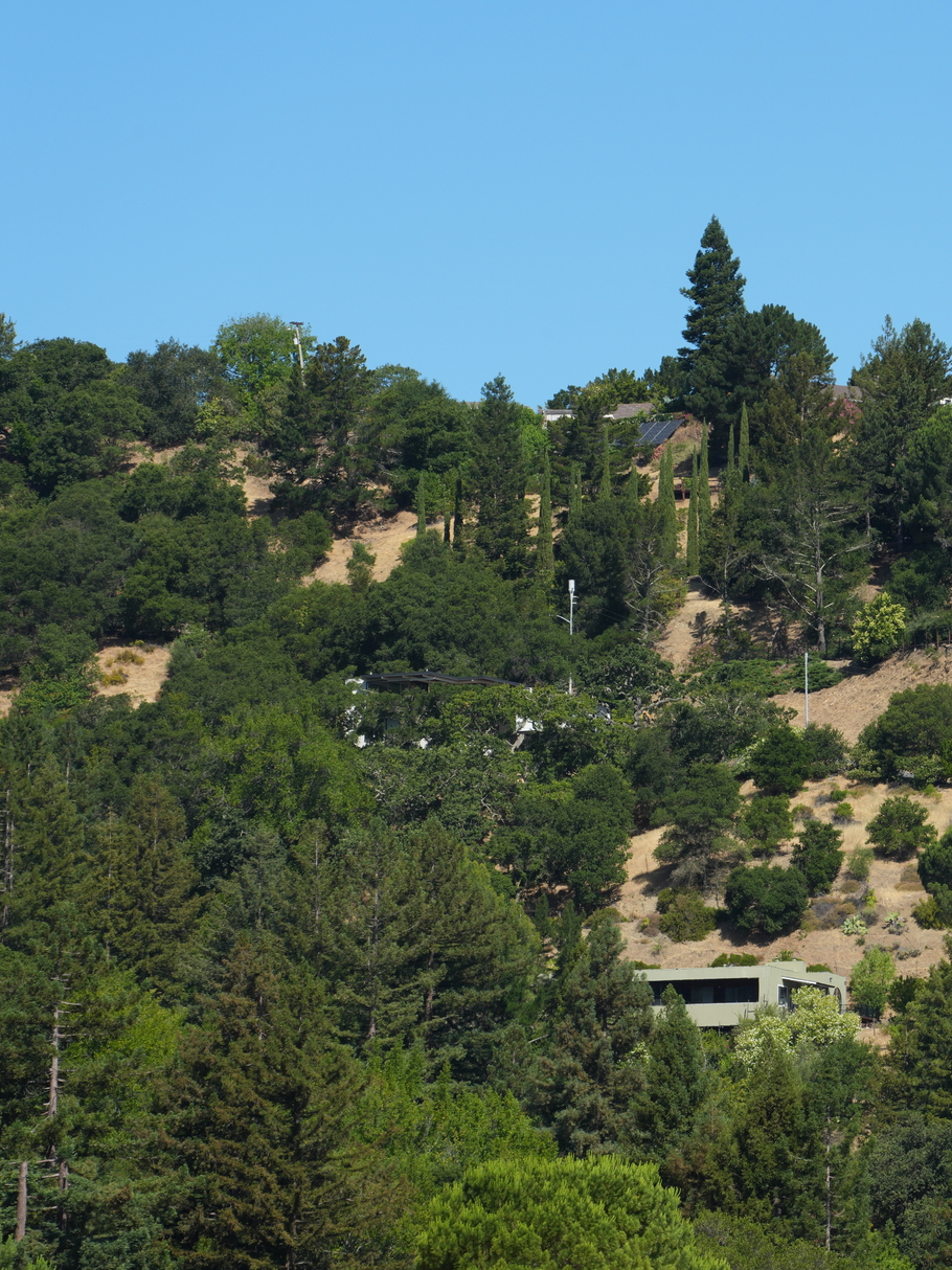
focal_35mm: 231
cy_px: 597
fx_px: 8474
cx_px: 1106
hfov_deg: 6.4
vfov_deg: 8.6
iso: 200
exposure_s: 1/160
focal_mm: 135
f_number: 14
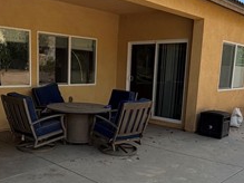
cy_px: 114
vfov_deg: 34.9
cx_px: 104
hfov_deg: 45.7
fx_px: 289
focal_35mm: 41
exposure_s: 1/694
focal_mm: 2.22
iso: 40
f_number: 2.2
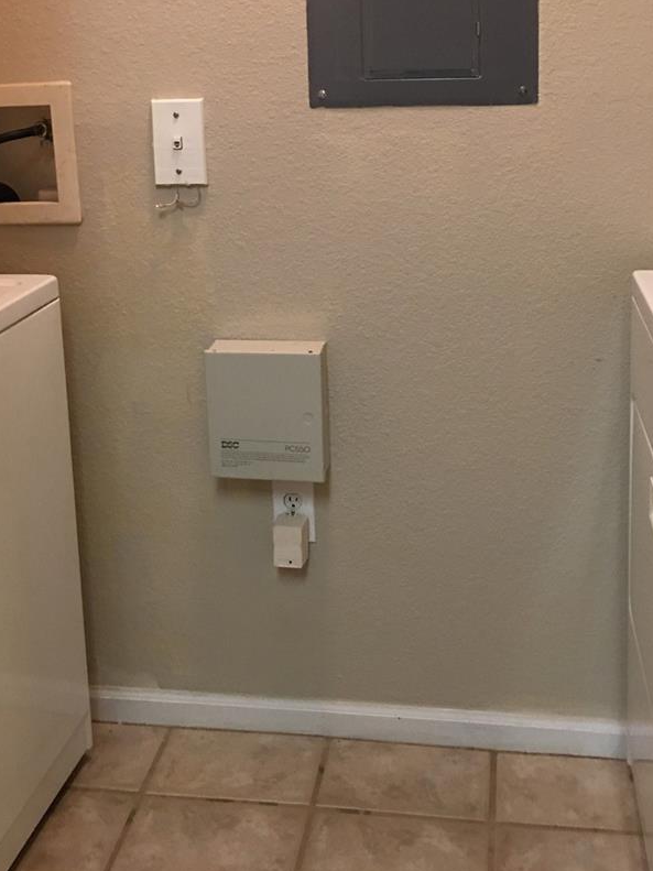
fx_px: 1107
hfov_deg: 32.9
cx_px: 349
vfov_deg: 41.7
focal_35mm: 44
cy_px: 216
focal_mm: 4.15
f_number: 2.2
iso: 80
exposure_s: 1/10
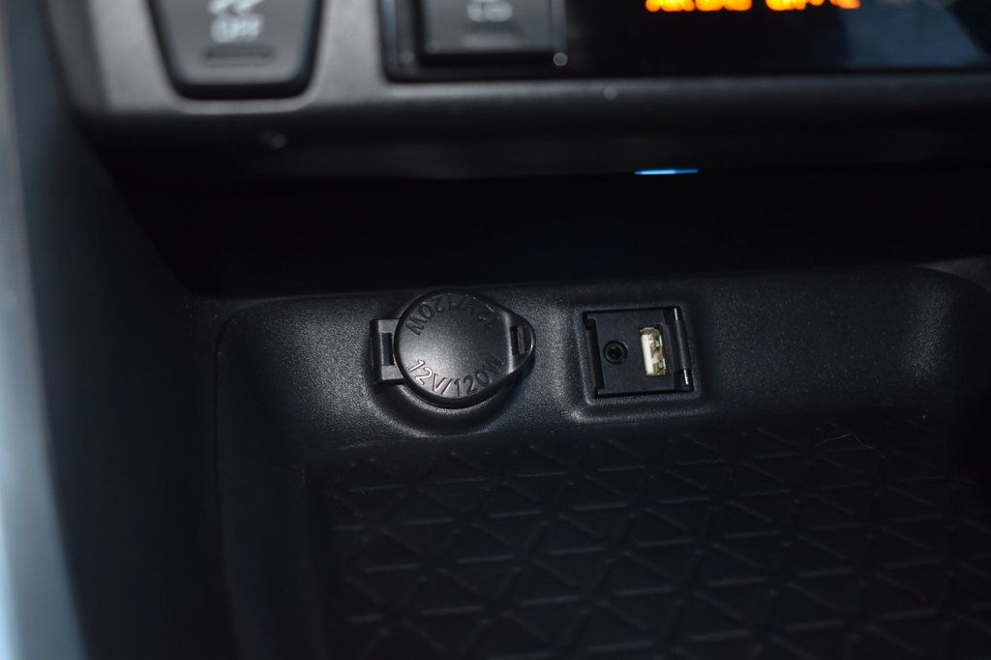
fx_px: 1321
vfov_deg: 28.1
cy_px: 330
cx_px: 496
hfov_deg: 41.1
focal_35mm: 48
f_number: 4.5
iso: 800
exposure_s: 1/60
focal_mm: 32
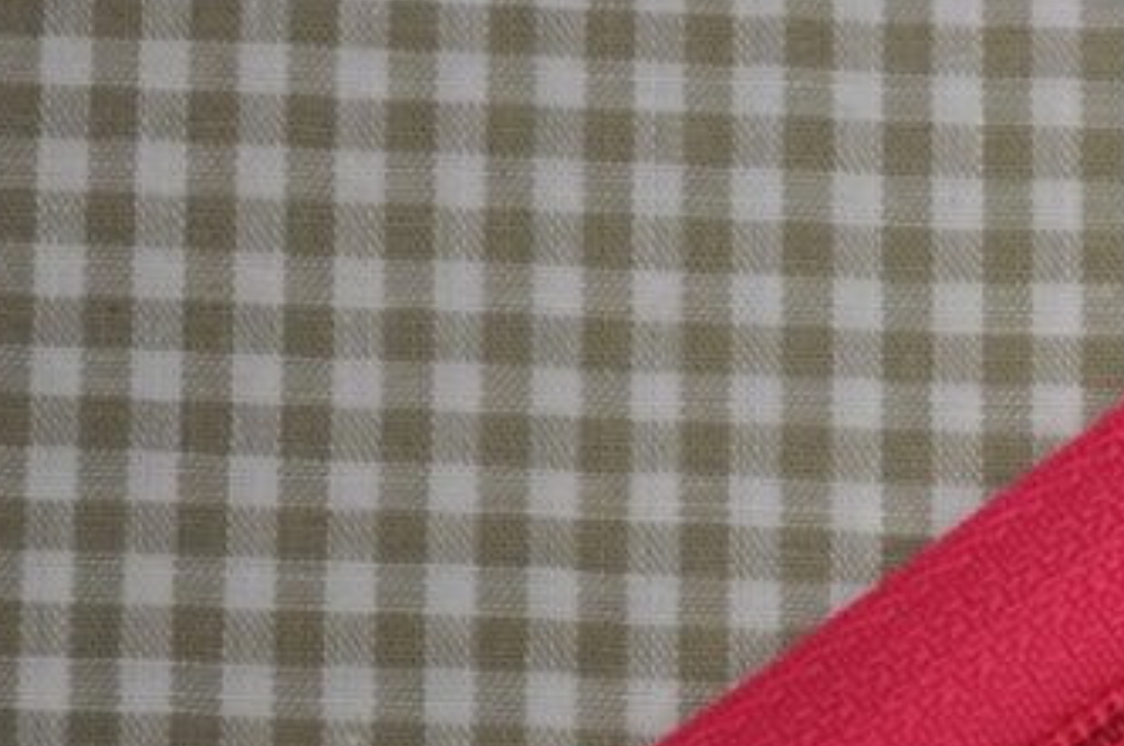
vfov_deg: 8.4
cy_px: 451
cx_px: 1303
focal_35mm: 162
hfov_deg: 12.4
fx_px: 5057
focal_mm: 45
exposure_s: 1/60
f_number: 5.3
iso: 560
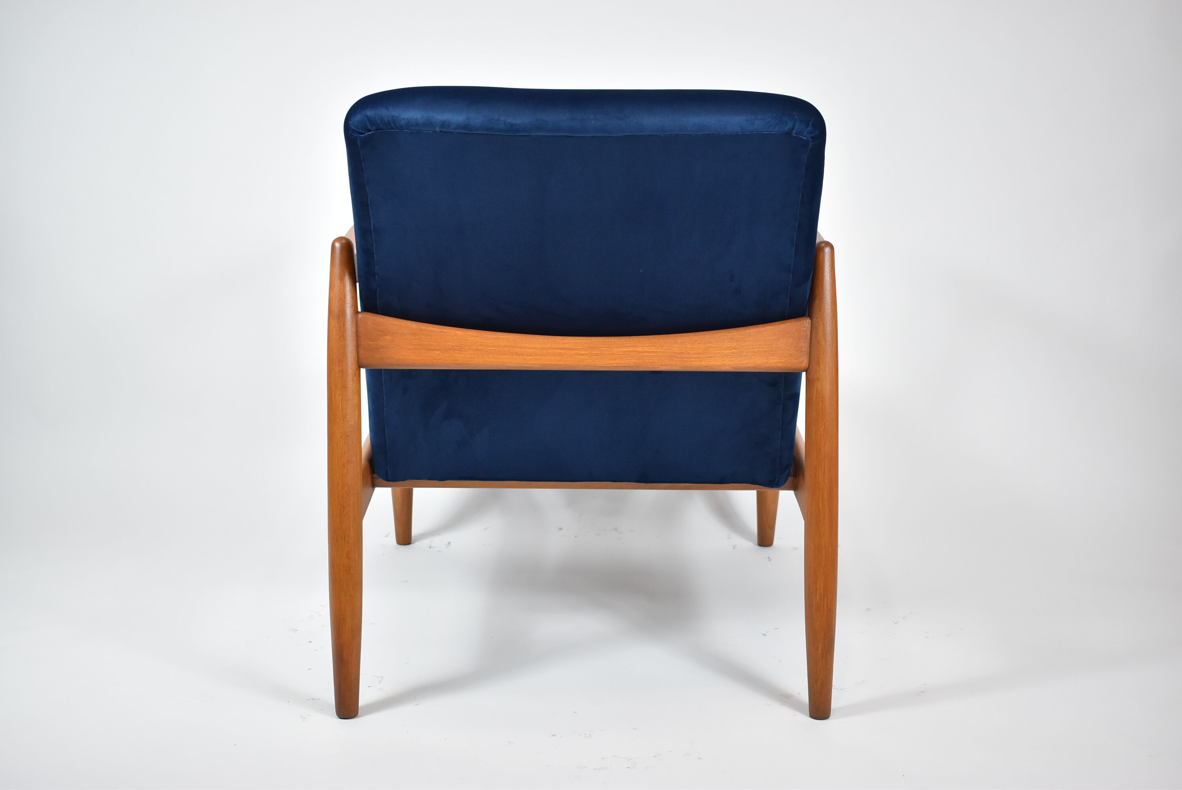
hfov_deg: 44.9
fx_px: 1429
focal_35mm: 44
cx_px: 591
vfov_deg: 30.9
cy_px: 395
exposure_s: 1/125
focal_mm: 29
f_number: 4.2
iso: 900
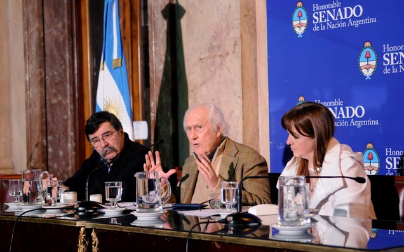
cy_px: 121
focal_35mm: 85
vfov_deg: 15.4
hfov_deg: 24.5
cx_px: 203
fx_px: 930
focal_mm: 55
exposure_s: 1/100
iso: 2000
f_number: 2.8
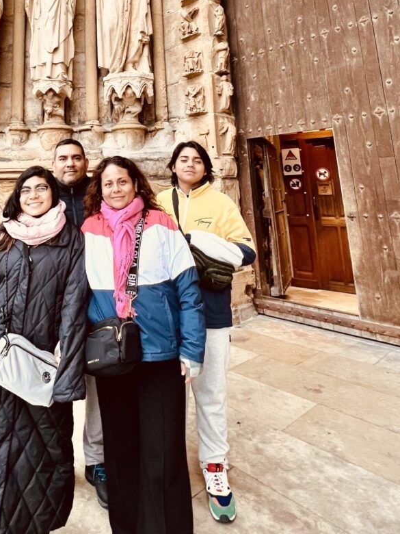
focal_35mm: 24
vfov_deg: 66.0
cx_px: 96
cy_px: 118
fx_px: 370
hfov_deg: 54.0
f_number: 1.8
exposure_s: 1/99
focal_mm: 1.57
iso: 200
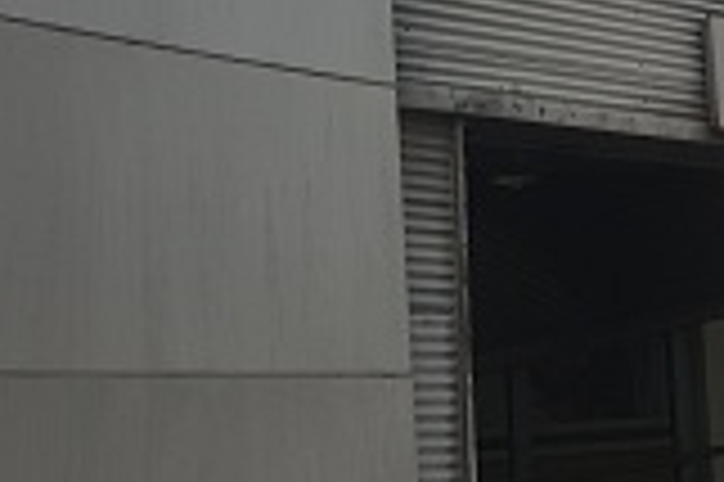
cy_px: -92
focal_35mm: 115
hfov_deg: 16.2
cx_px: 1095
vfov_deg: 11.7
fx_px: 2310
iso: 40
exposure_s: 1/1355
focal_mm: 3.75
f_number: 2
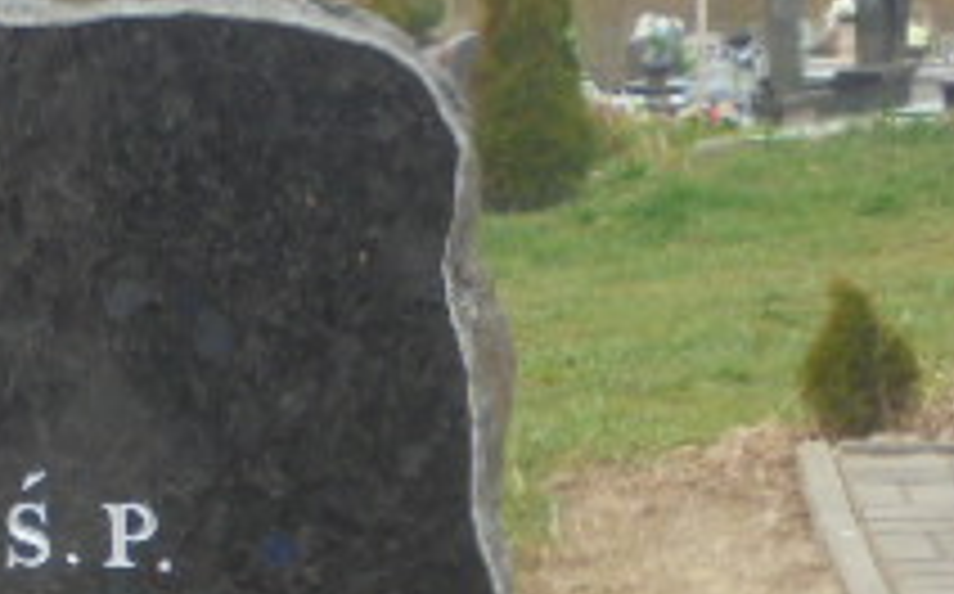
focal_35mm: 109
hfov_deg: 18.8
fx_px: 2831
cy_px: 819
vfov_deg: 11.6
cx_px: 90
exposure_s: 1/160
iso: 100
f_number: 4
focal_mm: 6.1
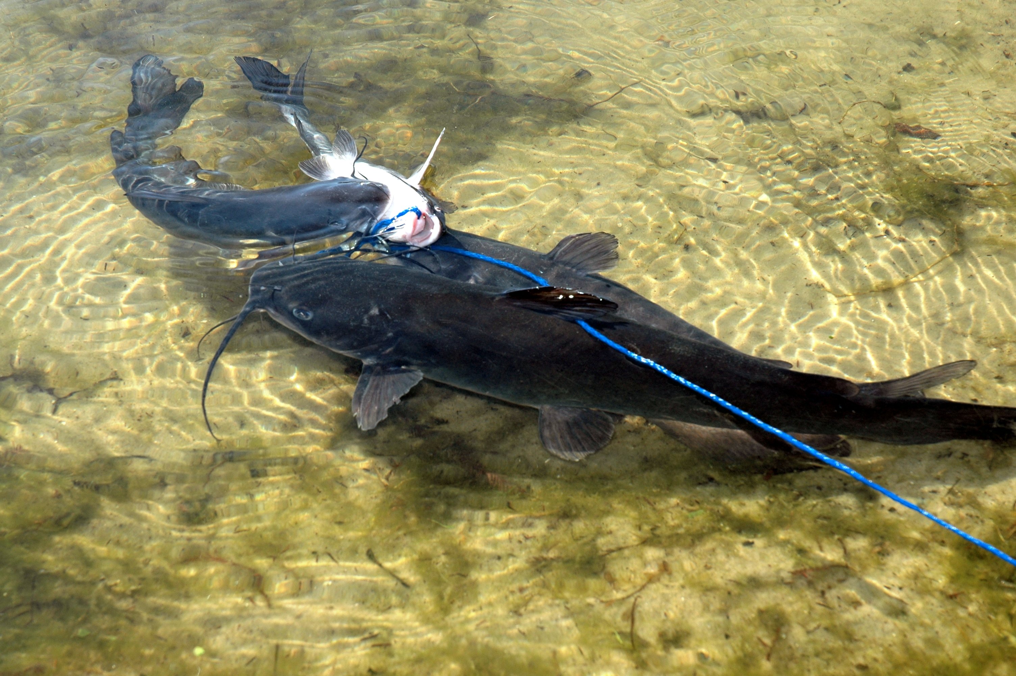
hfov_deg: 24.6
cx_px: 508
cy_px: 338
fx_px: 2326
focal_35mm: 82
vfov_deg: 16.5
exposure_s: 1/250
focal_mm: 55
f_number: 8
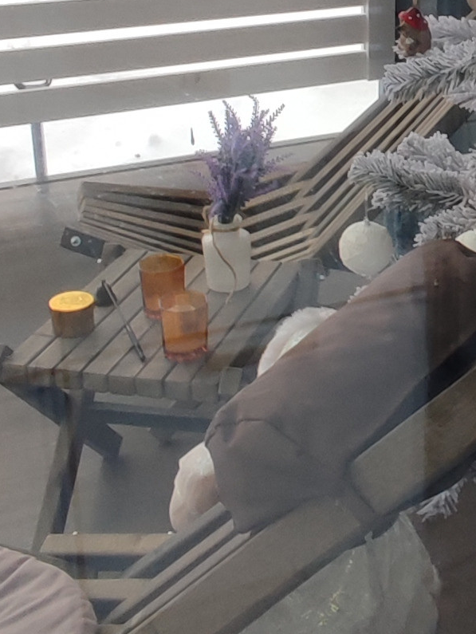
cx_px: 462
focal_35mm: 66
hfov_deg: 21.6
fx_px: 1209
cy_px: 104
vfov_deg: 28.6
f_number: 2.2
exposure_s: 1/50
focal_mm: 1.65
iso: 112
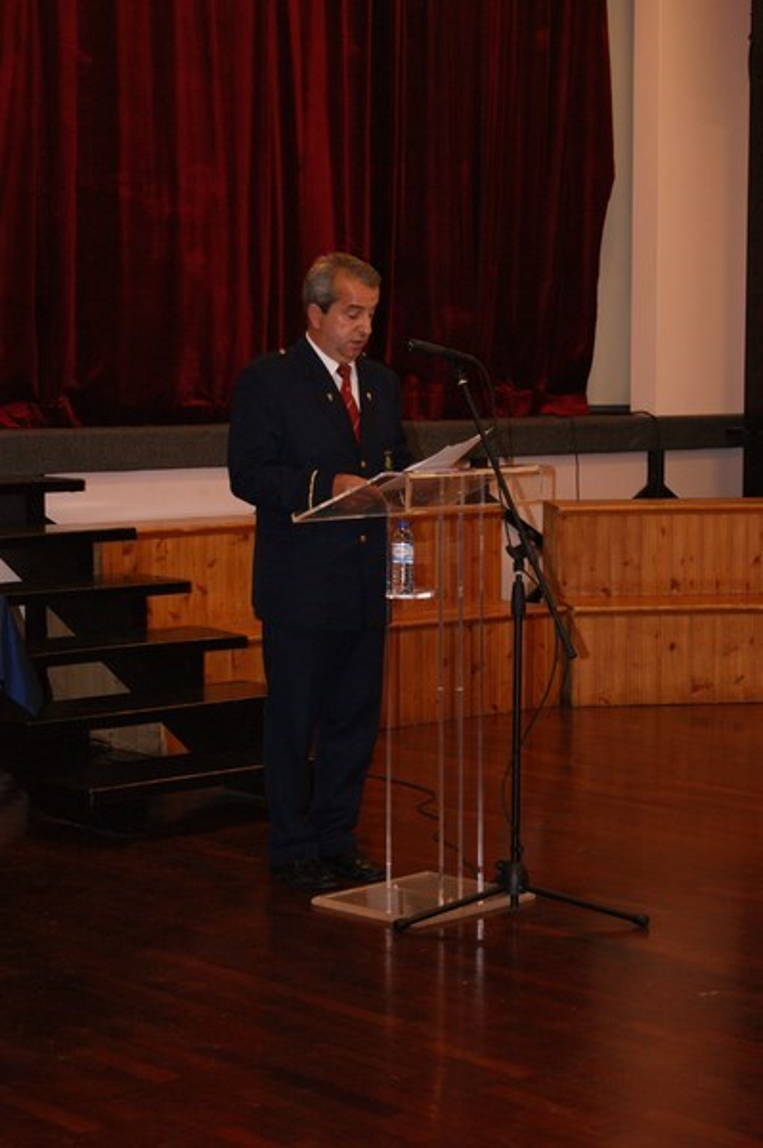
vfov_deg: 27.0
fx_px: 2388
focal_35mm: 75
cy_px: 574
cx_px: 382
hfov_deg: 18.2
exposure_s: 1/80
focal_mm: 50
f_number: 5.6
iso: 400
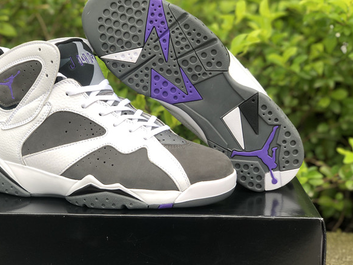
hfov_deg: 29.3
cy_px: 140
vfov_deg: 22.2
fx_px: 673
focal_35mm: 66
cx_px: 138
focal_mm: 6
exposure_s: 1/60
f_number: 2.4
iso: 16
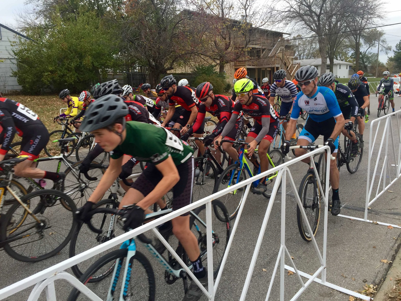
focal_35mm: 29
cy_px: 150
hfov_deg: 61.7
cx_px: 200
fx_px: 336
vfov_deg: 48.2
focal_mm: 4.15
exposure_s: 1/280
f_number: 2.2
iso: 32
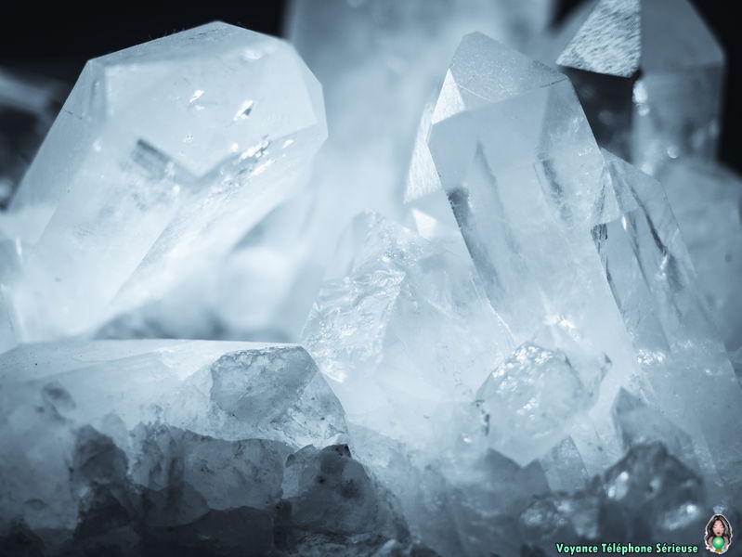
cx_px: 371
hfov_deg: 28.5
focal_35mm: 68
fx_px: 1458
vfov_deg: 21.6
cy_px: 278
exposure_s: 1/40
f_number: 2.8
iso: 400
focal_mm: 34
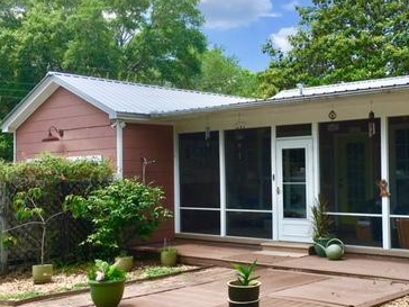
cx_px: 284
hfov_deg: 37.0
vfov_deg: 28.6
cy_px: 148
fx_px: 603
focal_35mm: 51
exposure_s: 1/1748
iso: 25
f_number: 2.2
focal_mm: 4.15
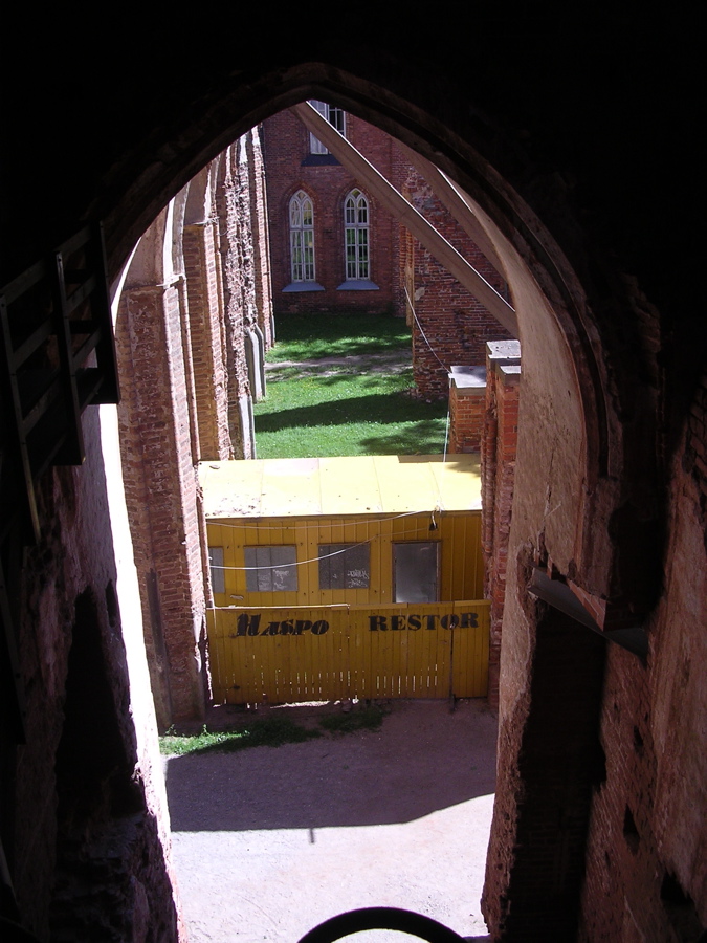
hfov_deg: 37.7
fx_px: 1035
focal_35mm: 38
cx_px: 354
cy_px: 472
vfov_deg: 49.0
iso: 100
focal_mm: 5.8
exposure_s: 1/335
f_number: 2.8
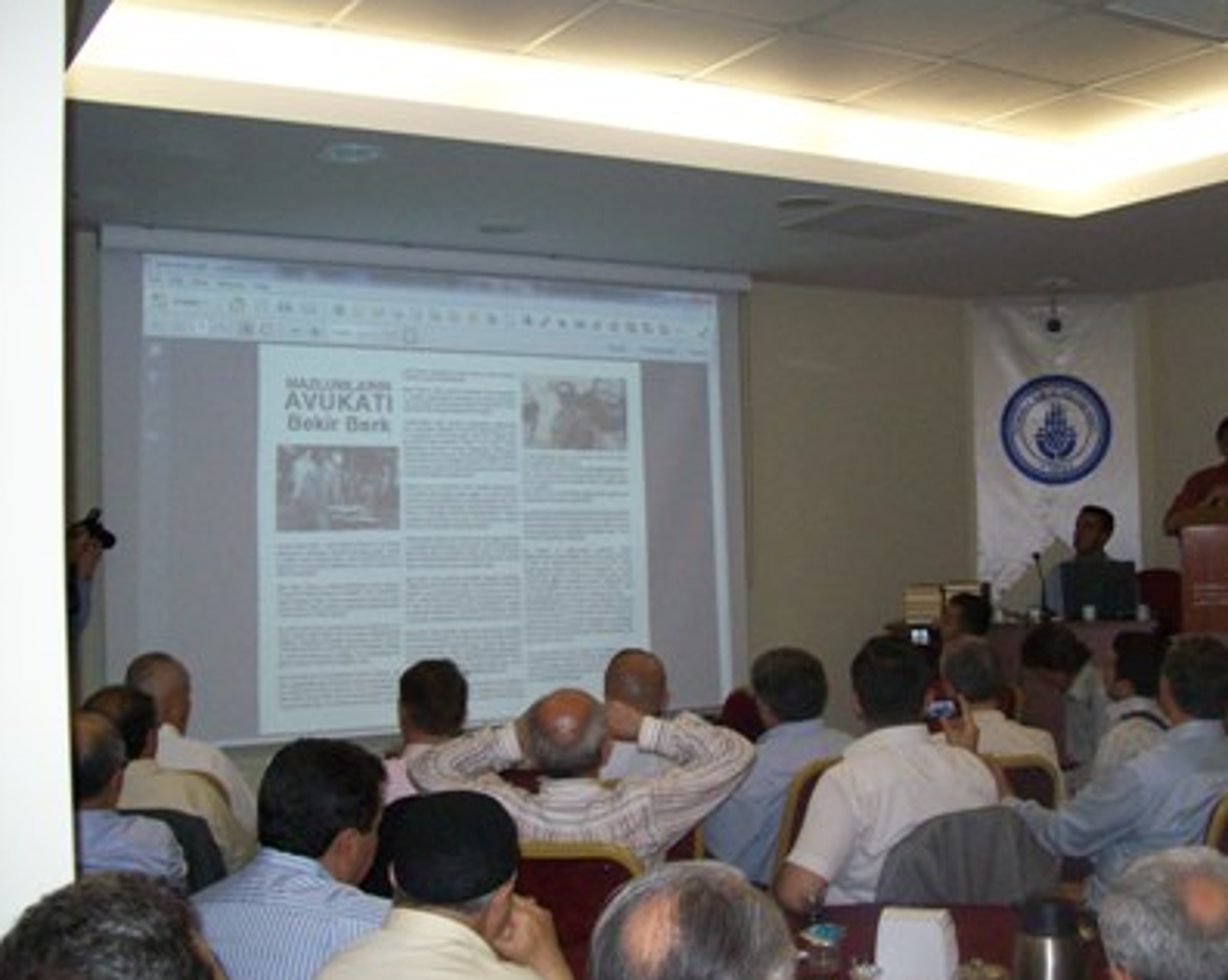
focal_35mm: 43
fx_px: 1561
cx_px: 735
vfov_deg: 34.8
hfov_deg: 42.7
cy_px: 498
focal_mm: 6
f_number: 2.7
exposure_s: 1/64
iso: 200
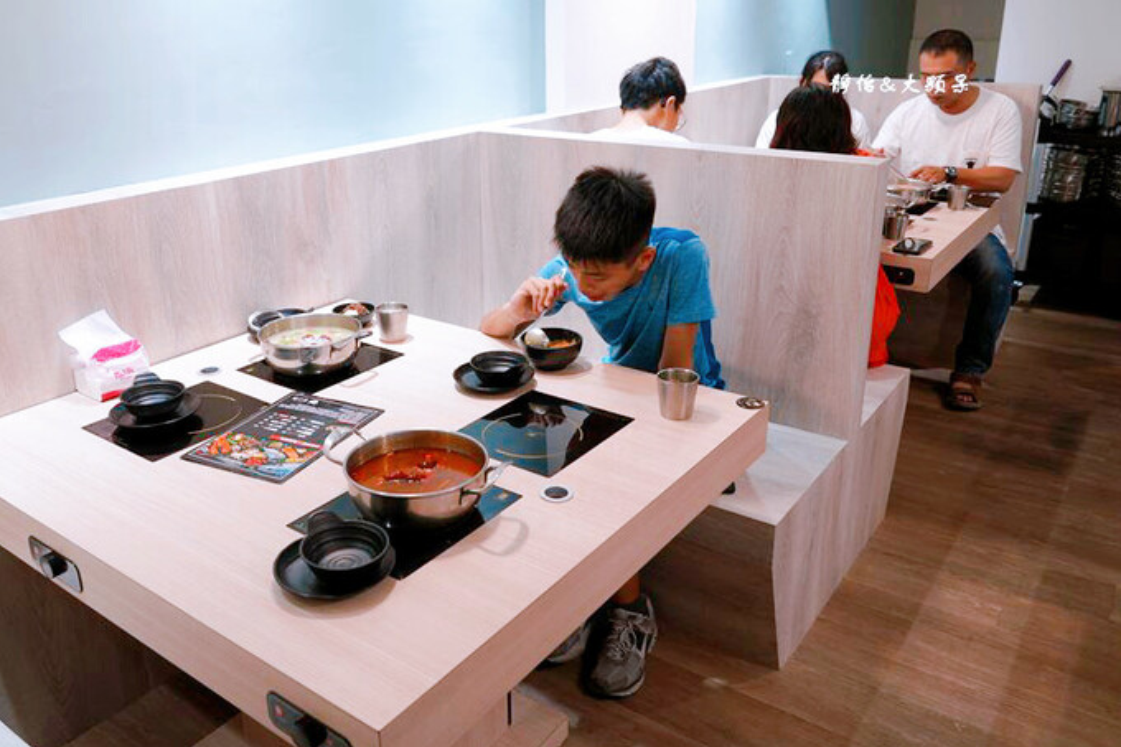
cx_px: 503
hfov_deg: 61.8
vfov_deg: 43.4
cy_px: 308
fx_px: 934
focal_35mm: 30
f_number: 4.5
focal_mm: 24
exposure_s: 1/40
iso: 320
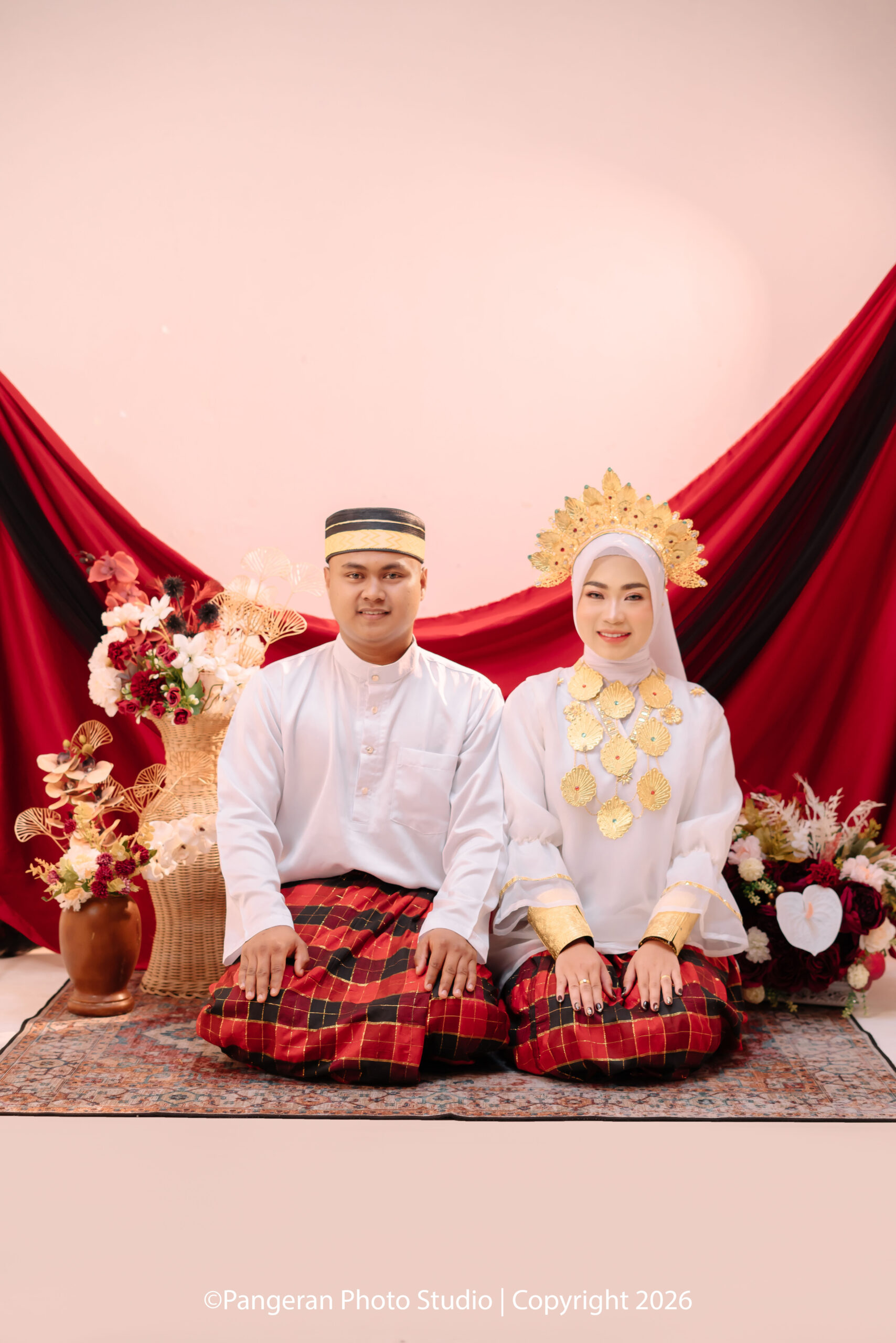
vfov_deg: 39.6
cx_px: 448
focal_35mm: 50
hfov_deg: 27.0
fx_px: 1866
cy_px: 672
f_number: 2.8
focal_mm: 50
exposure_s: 1/160
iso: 800
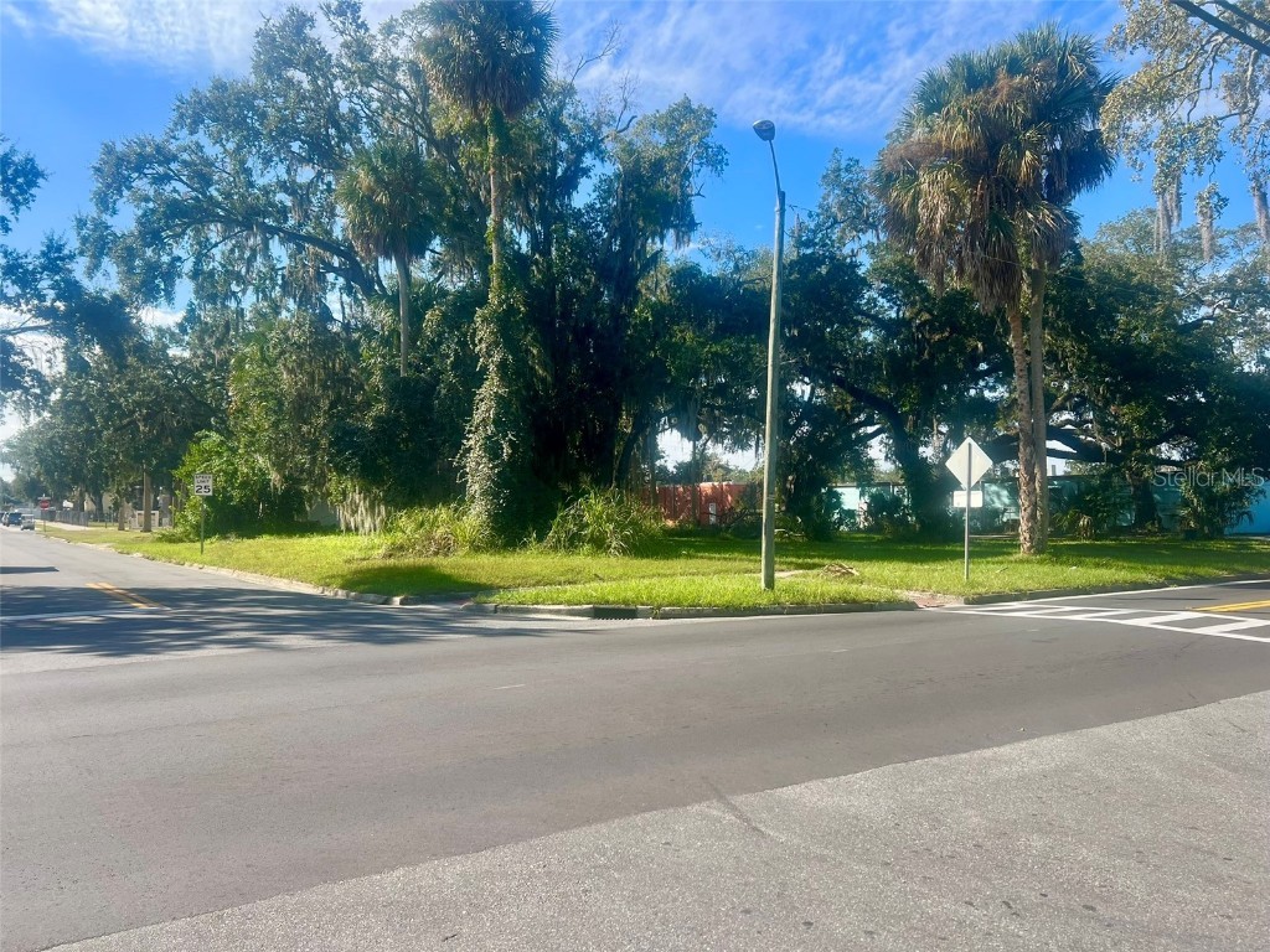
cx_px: 635
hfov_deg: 67.3
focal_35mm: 26
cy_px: 476
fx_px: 954
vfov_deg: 53.1
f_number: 1.5
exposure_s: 1/2008
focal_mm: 5.7
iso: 50
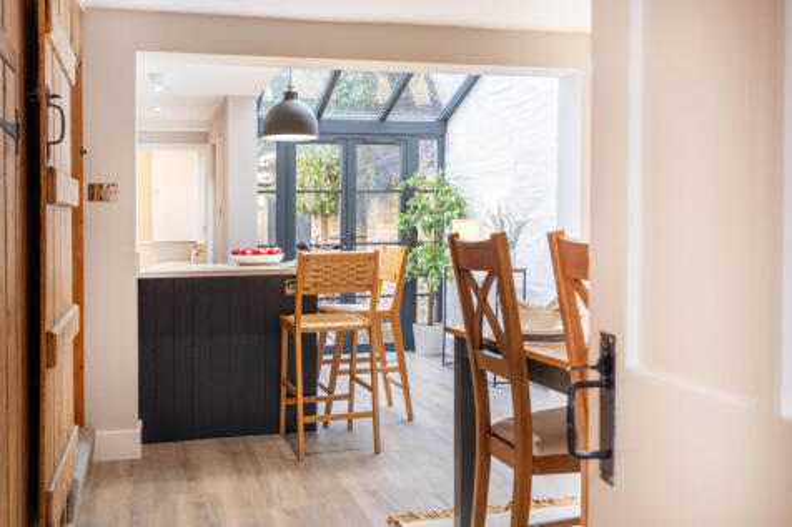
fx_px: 748
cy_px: 264
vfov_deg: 38.9
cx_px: 396
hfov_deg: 55.8
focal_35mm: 34
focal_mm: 22.9
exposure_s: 1/40
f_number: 4
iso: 500
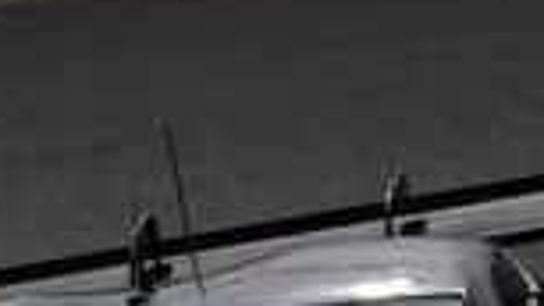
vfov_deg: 0.4
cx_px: 149
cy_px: 402
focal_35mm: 2808
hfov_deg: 0.8
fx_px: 40498
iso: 50
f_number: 7.1
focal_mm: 571
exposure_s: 1/1000
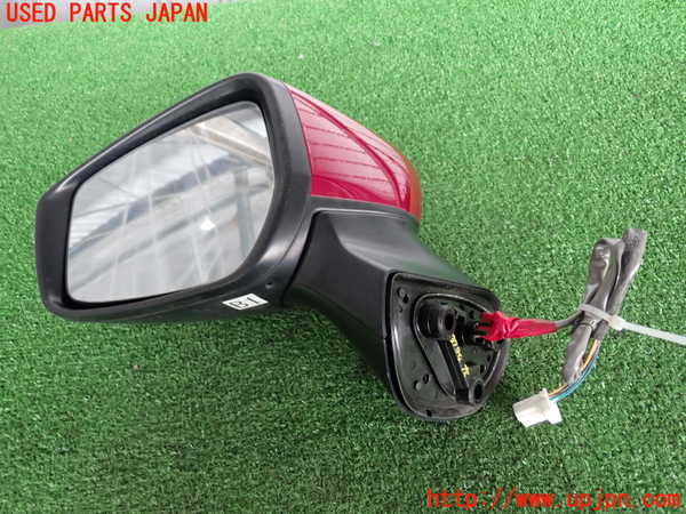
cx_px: 343
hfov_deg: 60.0
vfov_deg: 46.8
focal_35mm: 30
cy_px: 257
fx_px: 595
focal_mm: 5.4
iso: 250
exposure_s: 1/30
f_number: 2.3
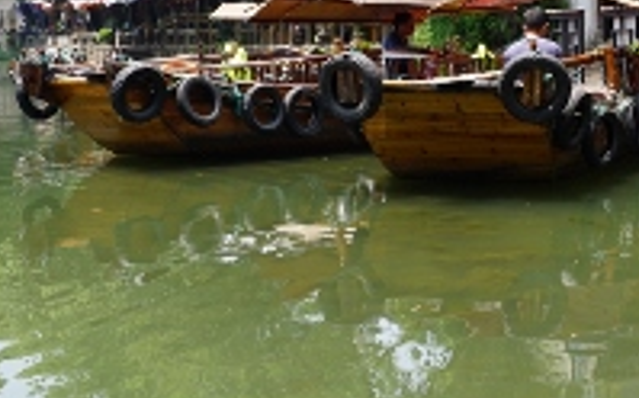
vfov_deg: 16.3
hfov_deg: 25.3
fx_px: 1392
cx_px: 543
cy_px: 143
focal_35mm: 80
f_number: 7.1
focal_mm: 26
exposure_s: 1/100
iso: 100
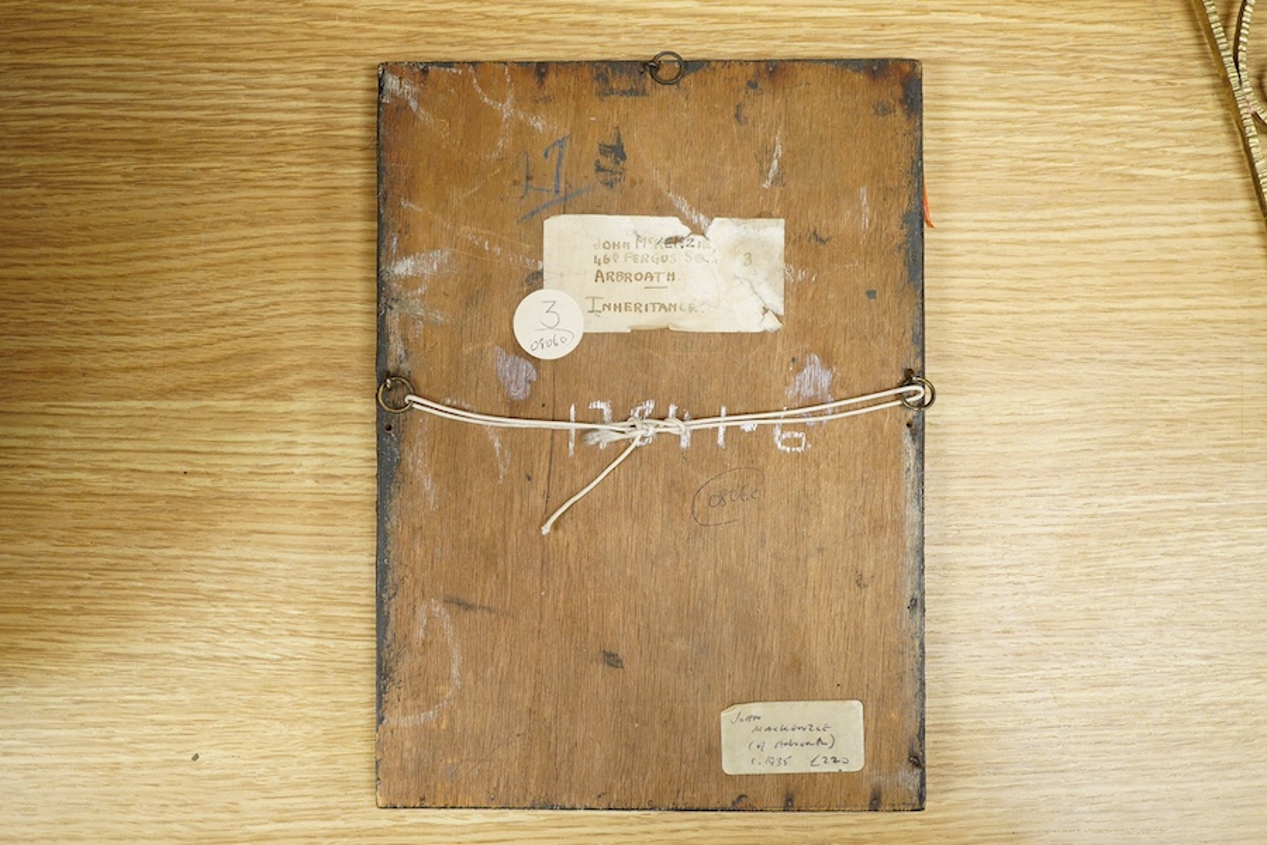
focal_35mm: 45
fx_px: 1584
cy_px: 422
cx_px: 634
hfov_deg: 43.6
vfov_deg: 29.9
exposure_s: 1/160
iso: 1250
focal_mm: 30
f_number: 3.5
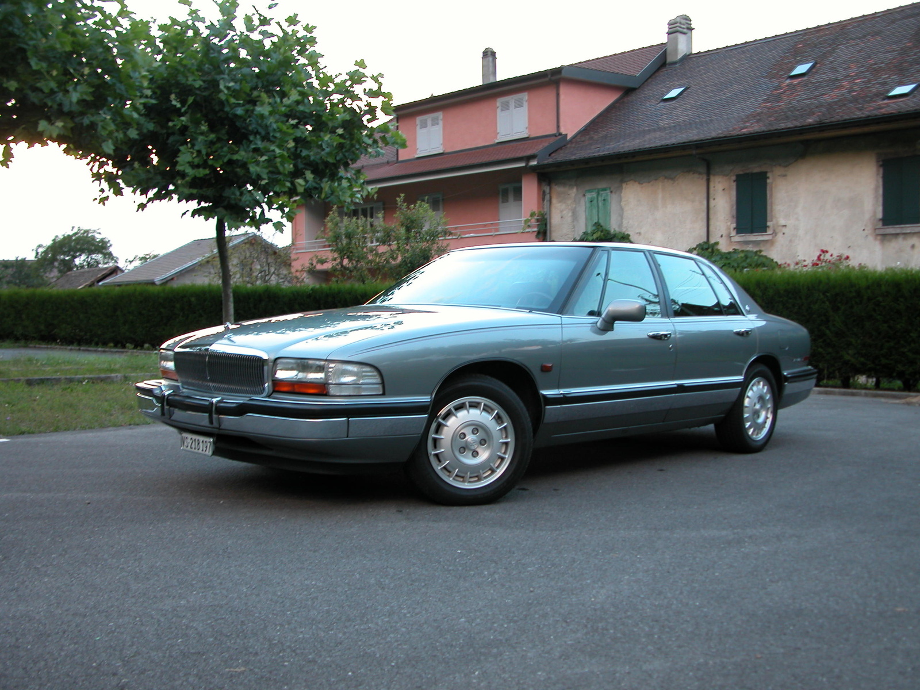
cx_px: 460
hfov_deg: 52.6
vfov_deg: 40.7
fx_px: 930
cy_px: 345
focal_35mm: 35
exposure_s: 1/10.2
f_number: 2.8
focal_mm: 8.9
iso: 100
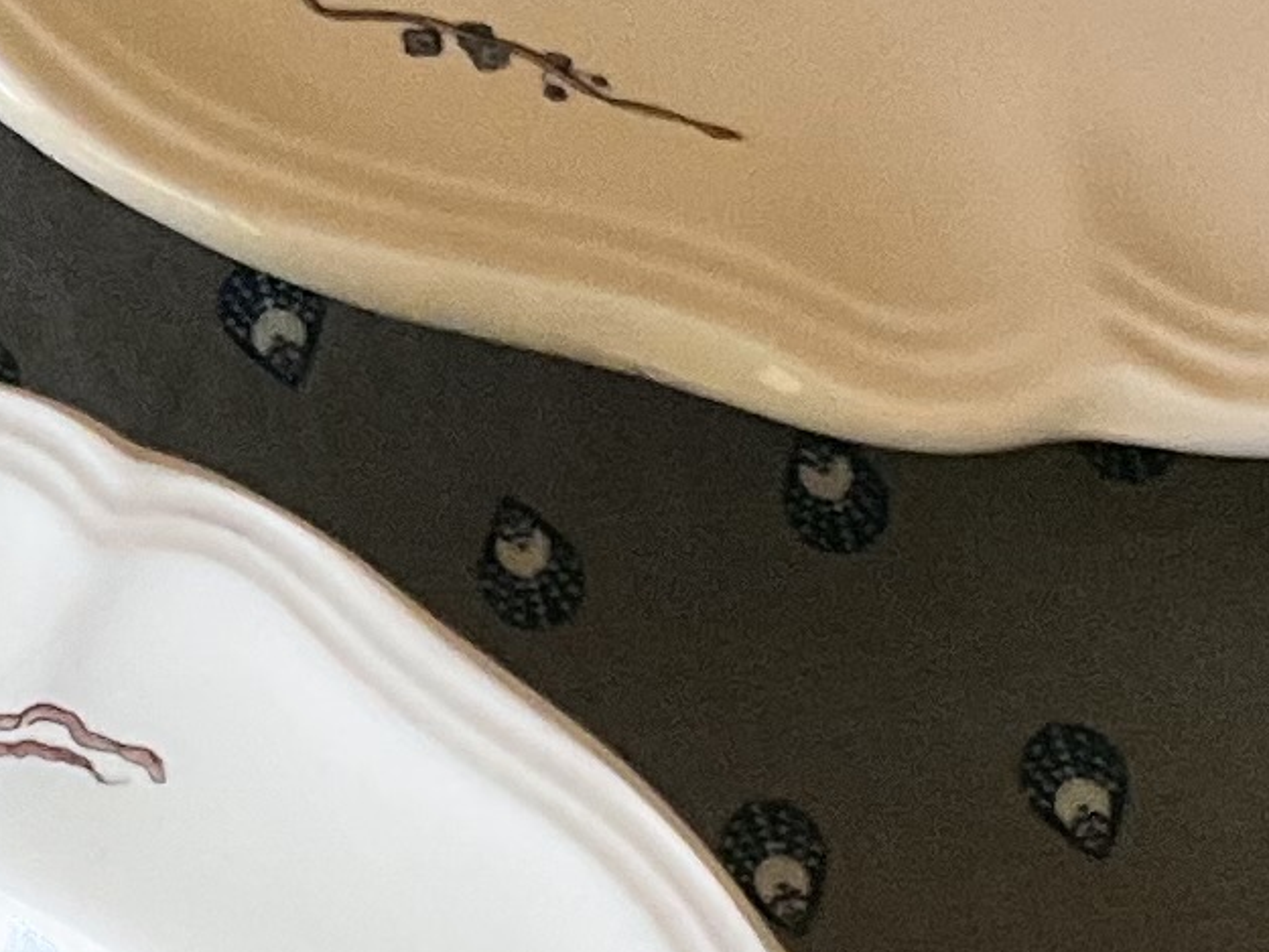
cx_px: 477
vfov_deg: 7.9
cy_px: 674
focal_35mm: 187
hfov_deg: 10.6
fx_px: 6857
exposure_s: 1/60
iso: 200
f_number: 1.8
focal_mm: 3
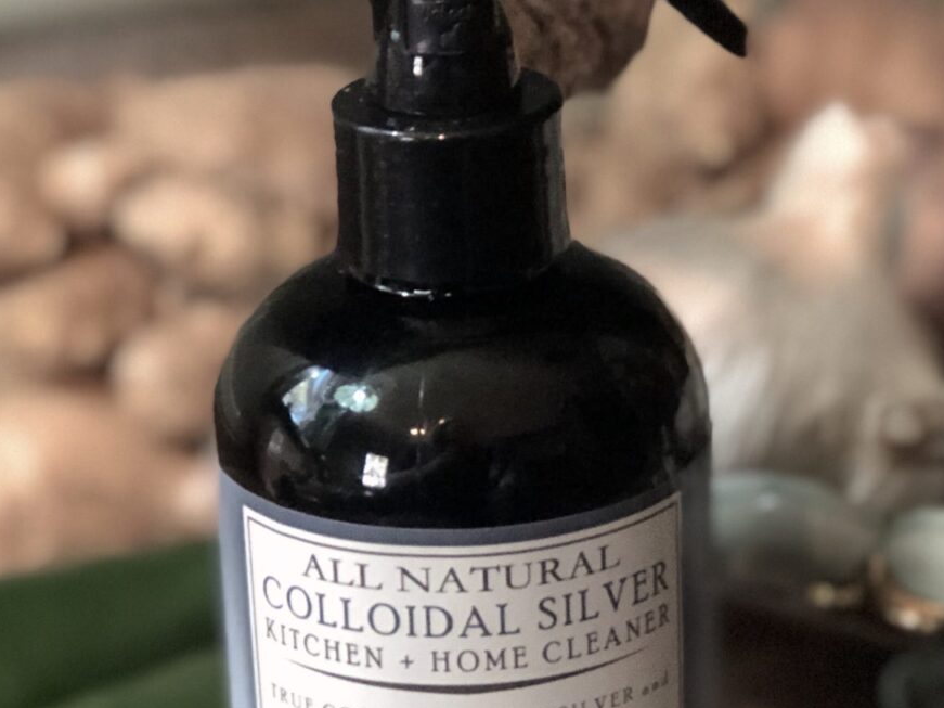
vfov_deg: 11.0
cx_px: 843
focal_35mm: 134
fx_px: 3654
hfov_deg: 14.6
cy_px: 486
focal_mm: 6.6
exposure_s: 1/30
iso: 1000
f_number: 2.8
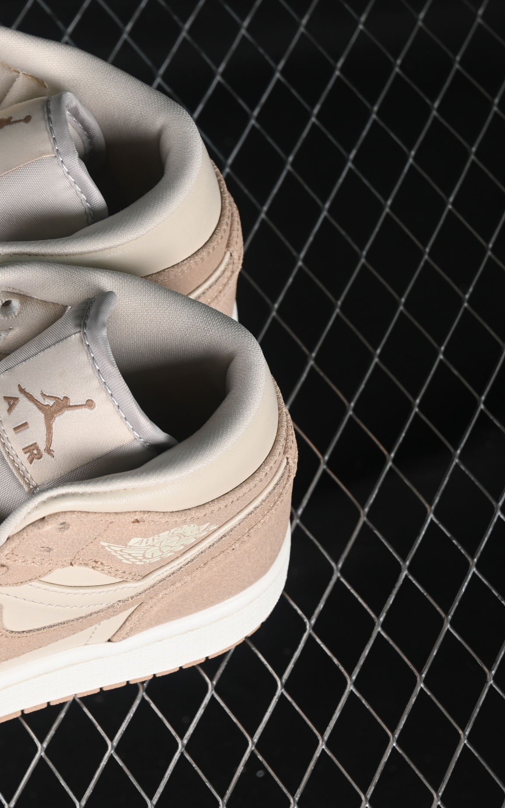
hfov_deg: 11.2
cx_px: -80
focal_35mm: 115
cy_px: 403
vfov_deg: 18.1
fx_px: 2531
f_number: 7.1
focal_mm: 50
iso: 160
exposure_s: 1/60
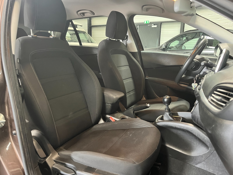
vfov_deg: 53.1
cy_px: 88
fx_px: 175
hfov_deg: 67.3
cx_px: 116
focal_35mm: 26
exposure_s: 1/25
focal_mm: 5.1
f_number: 1.6
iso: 500
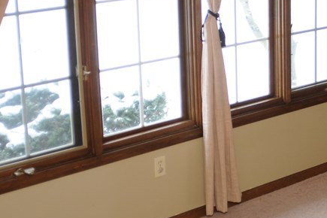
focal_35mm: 90
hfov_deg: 21.2
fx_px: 817
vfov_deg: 15.1
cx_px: 385
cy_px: 32
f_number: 2.8
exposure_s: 1/100
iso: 250
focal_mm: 24
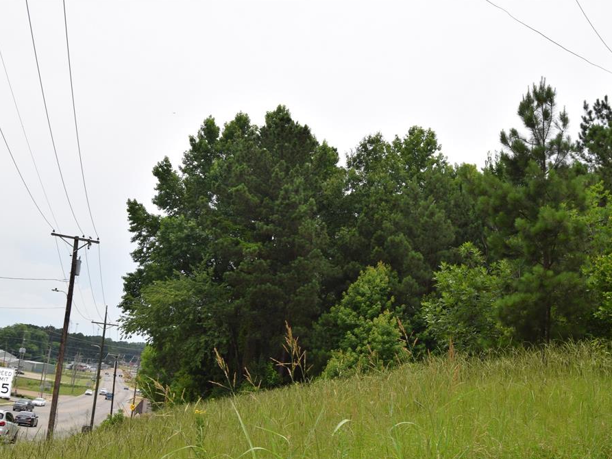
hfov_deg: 43.8
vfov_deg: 33.6
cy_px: 230
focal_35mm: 43
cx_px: 316
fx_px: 760
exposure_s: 1/200
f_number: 10
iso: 100
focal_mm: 26
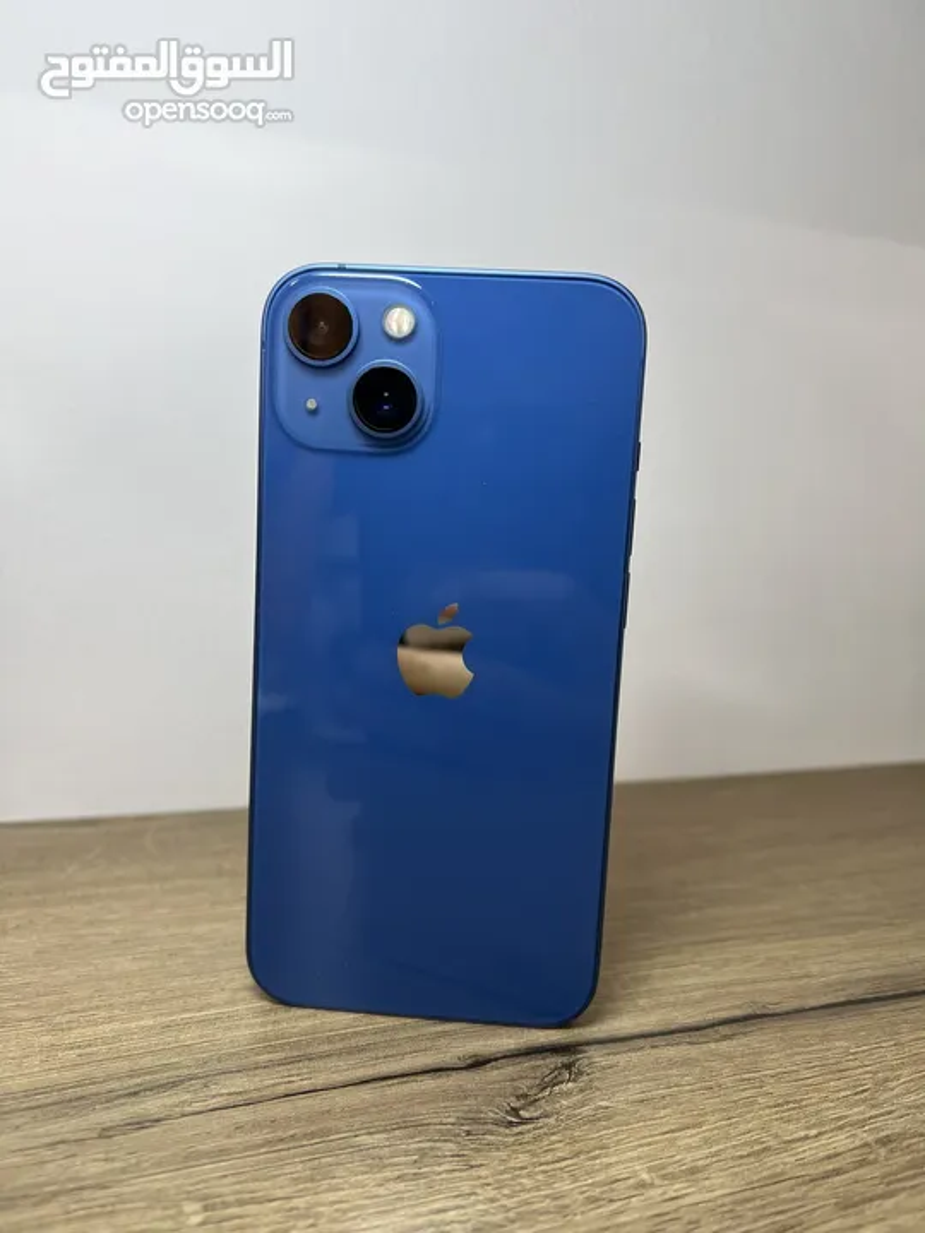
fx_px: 926
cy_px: 616
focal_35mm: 26
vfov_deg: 67.3
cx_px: 462
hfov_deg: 53.1
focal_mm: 5.7
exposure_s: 1/100
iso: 80
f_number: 1.5
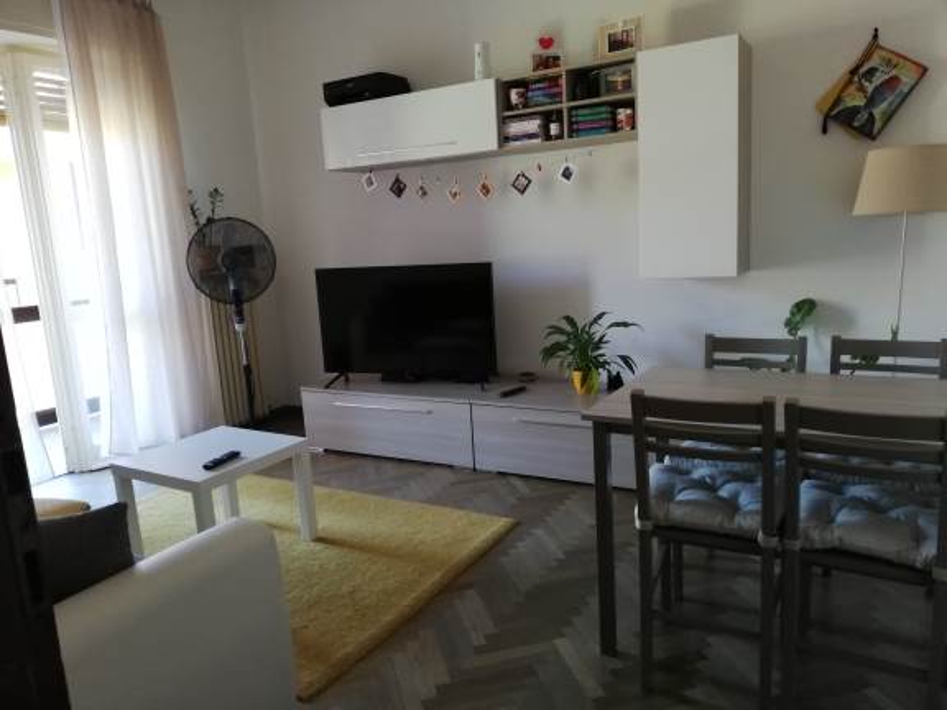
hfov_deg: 67.3
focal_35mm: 26
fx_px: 711
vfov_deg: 53.1
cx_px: 474
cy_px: 355
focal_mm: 3.81
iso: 200
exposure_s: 1/33.3
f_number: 2.2
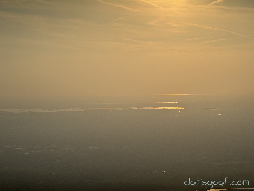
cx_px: 127
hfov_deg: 16.4
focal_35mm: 120
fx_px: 881
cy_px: 96
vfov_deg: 12.3
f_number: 2.8
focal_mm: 15.66
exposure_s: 1/6897
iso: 50
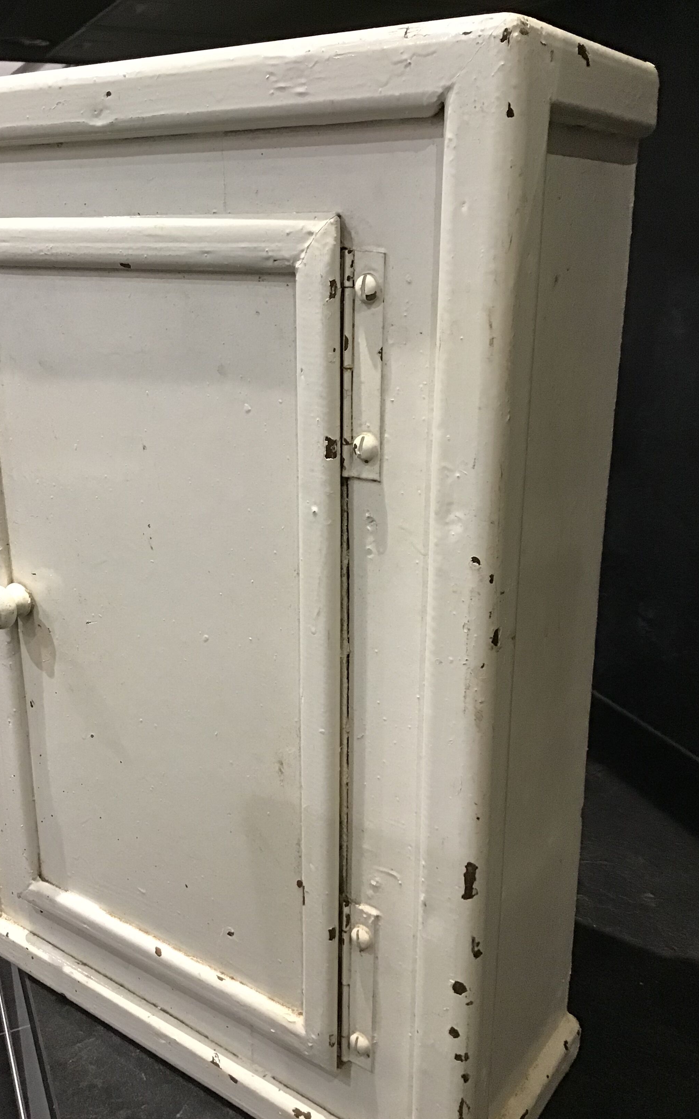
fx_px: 1006
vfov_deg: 58.1
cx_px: 320
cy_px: 562
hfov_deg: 38.3
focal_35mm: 33
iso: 200
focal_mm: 3.3
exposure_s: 1/33
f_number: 2.4
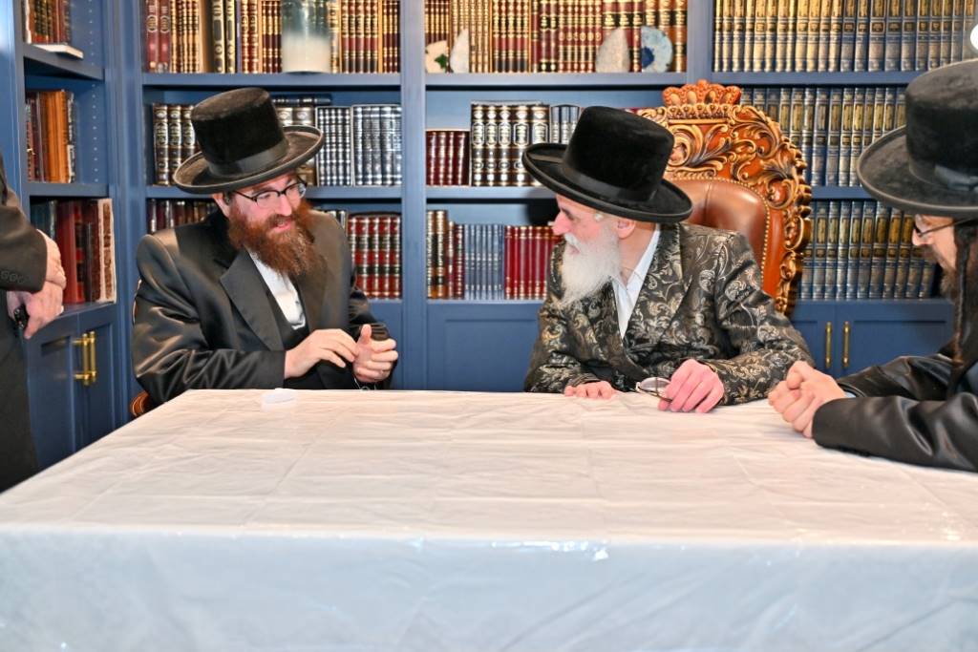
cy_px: 326
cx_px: 489
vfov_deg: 32.6
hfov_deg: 47.4
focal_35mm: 41
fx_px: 1114
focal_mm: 41
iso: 1000
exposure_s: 1/200
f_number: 4
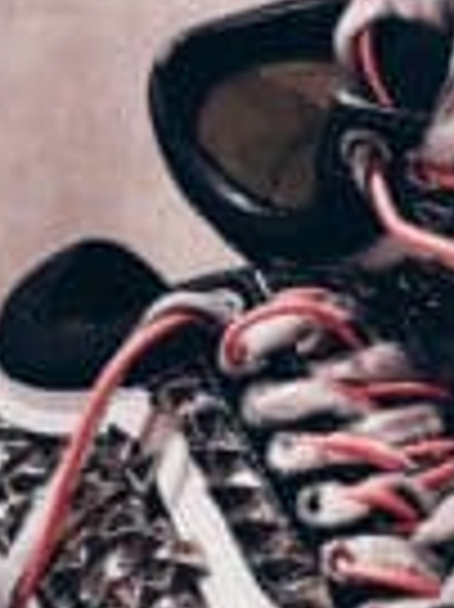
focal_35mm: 71
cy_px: 432
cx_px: 539
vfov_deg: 27.2
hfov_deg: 19.5
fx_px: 1244
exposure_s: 1/100
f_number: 1.78
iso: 160
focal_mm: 6.76
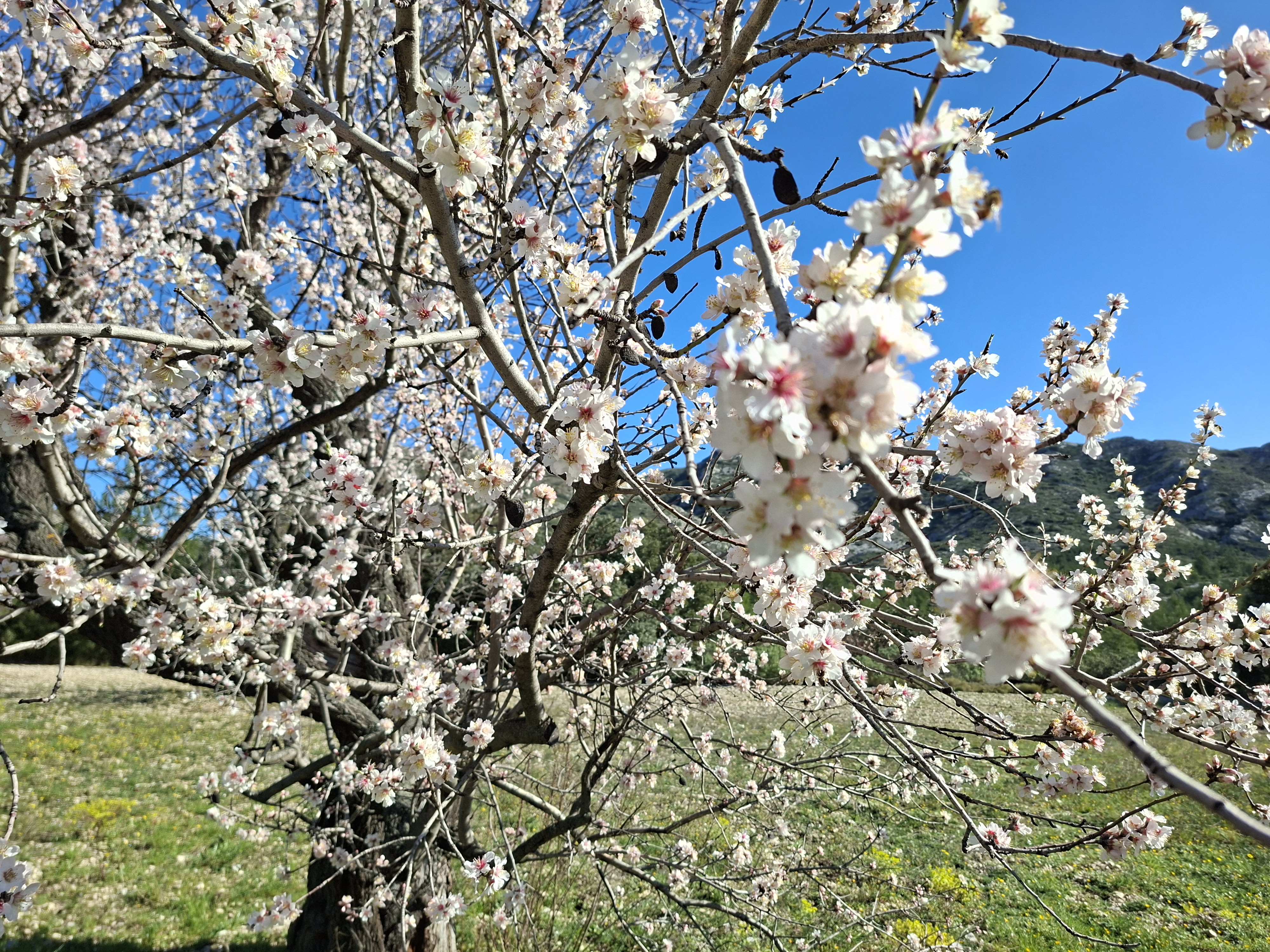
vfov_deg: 58.9
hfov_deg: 73.9
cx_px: 635
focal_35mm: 23
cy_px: 476
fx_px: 844
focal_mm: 5.54
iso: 50
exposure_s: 1/1587
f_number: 1.8
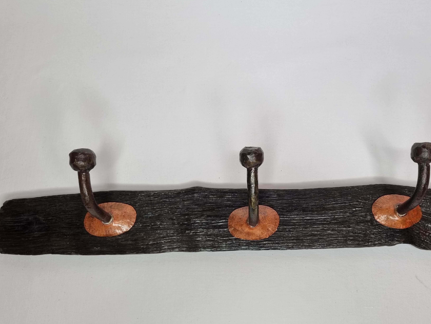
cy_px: 188
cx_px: 257
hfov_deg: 56.4
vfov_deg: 44.0
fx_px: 398
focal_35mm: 32
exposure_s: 1/104
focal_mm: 5.4
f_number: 1.8
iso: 50
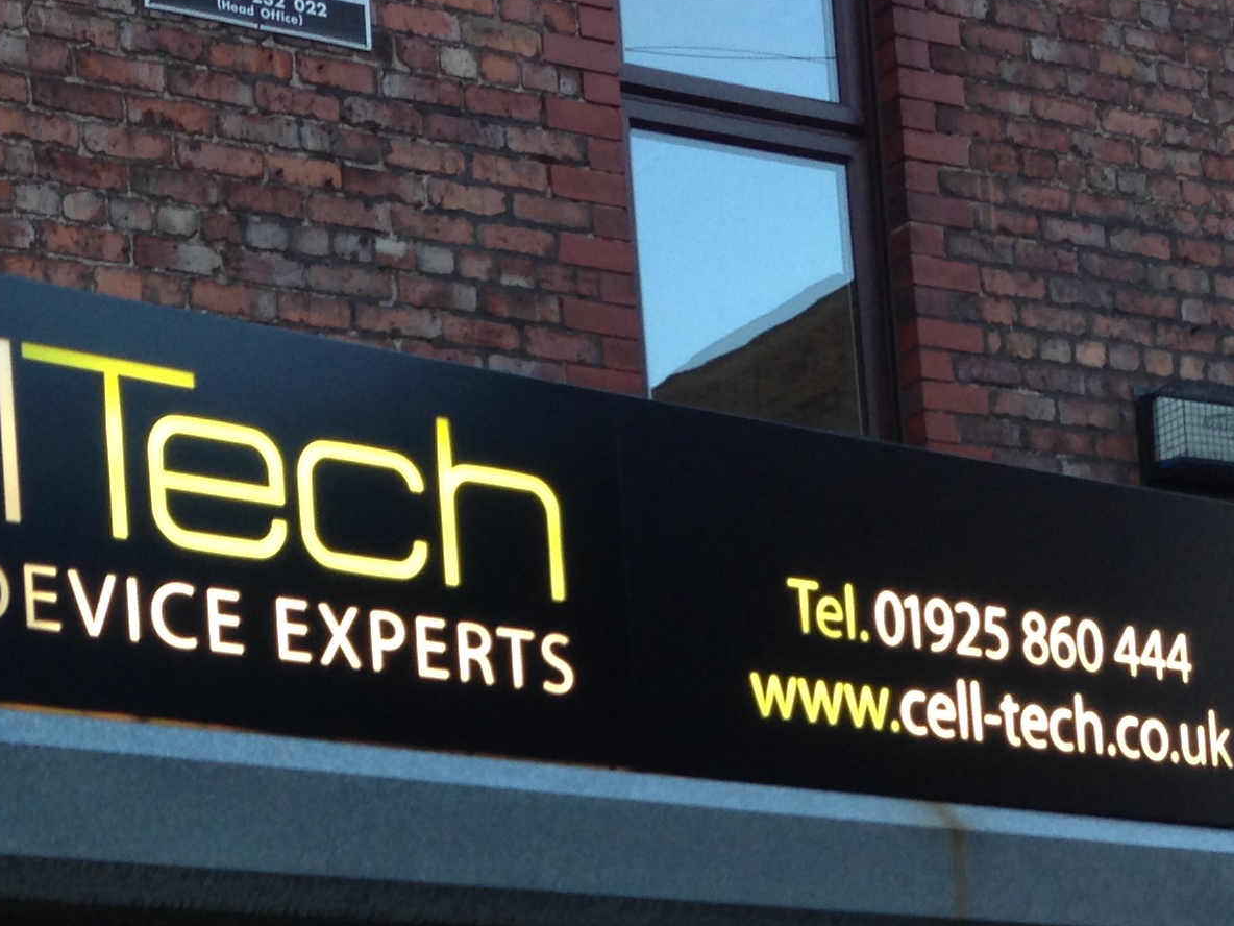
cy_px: 1177
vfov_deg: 15.5
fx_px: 3244
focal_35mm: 91
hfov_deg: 21.4
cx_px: 359
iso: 50
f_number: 2.4
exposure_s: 1/24
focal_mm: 4.13
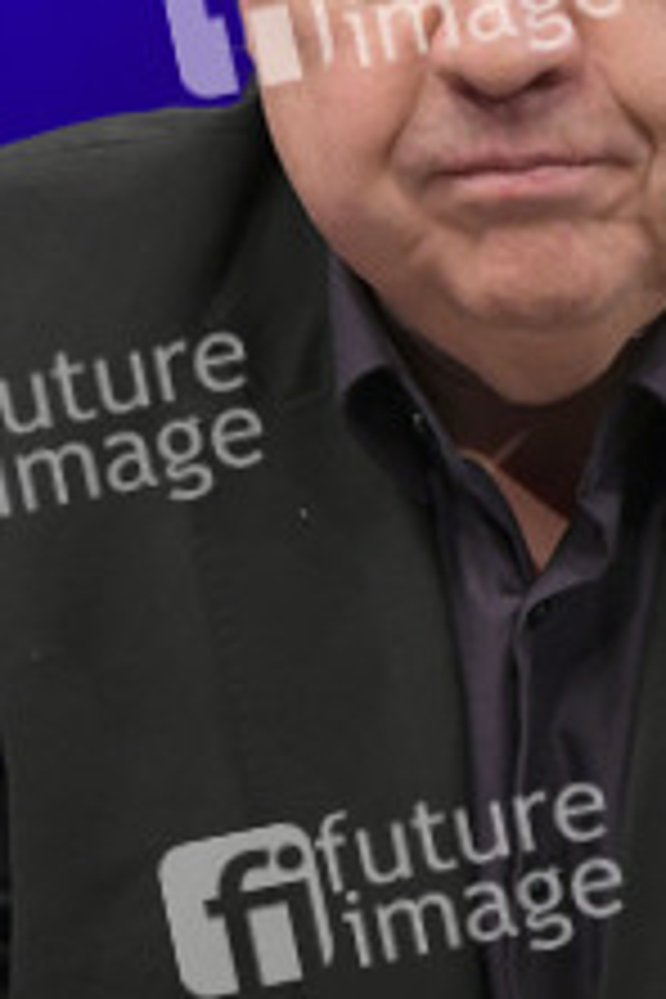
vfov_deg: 22.4
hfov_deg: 15.1
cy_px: 216
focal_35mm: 90
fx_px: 2497
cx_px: 522
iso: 1600
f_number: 5.6
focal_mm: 50
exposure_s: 1/200
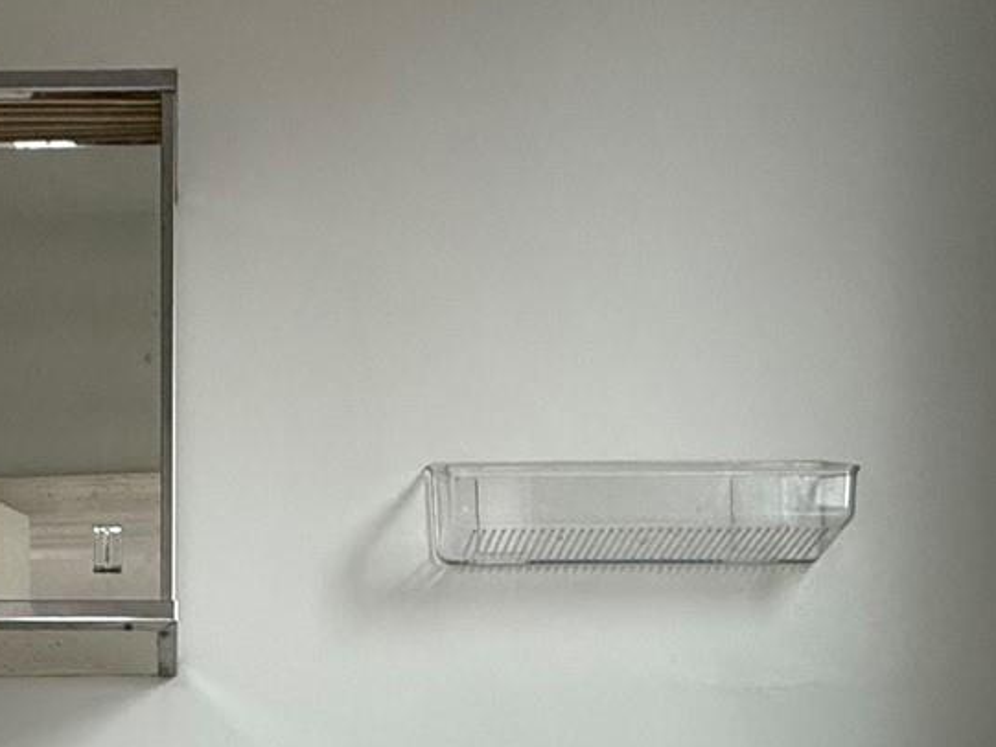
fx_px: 1525
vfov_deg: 19.7
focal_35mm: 53
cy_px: 1369
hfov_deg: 34.9
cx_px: 180
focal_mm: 2.22
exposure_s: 1/120
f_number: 2.2
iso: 320
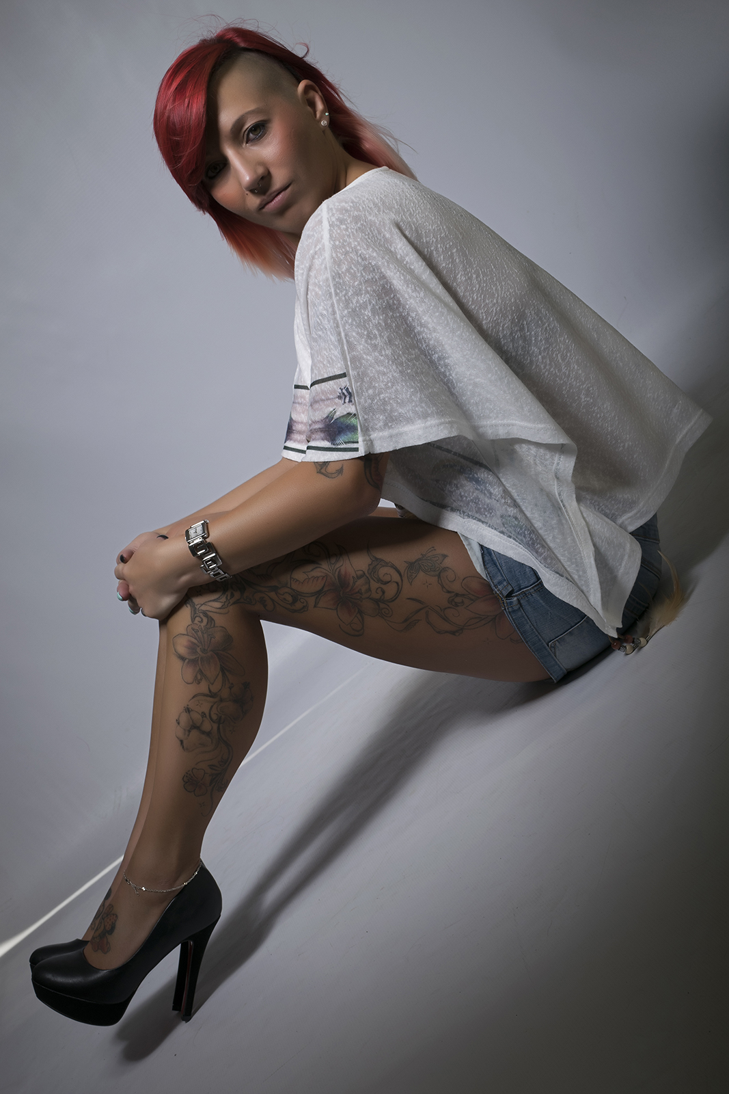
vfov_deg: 31.9
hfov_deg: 21.6
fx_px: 1913
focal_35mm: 63
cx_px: 364
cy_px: 547
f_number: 11
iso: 100
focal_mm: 42
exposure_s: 1/160
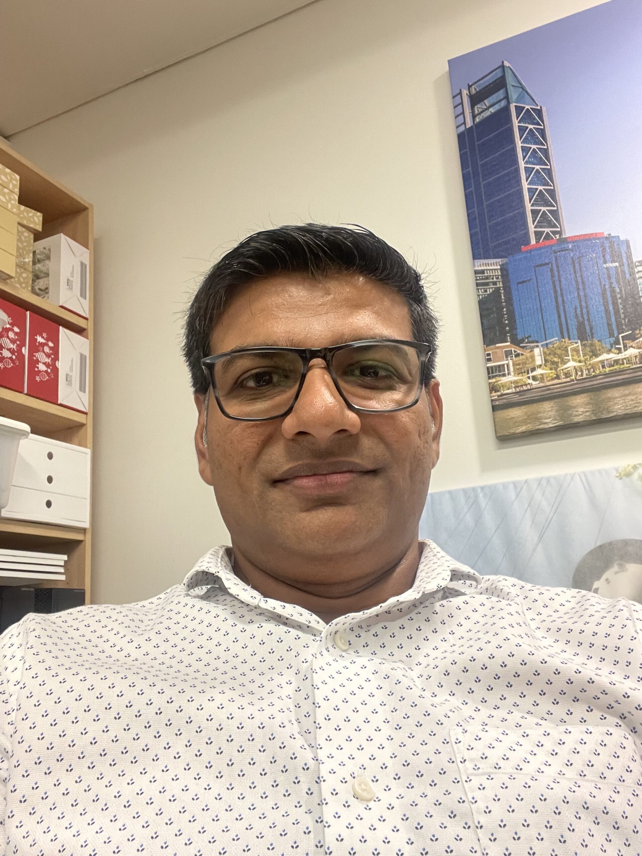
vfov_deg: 60.0
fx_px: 742
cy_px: 428
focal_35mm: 30
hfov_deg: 46.8
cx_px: 321
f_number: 2.2
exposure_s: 1/25
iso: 320
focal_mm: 2.71
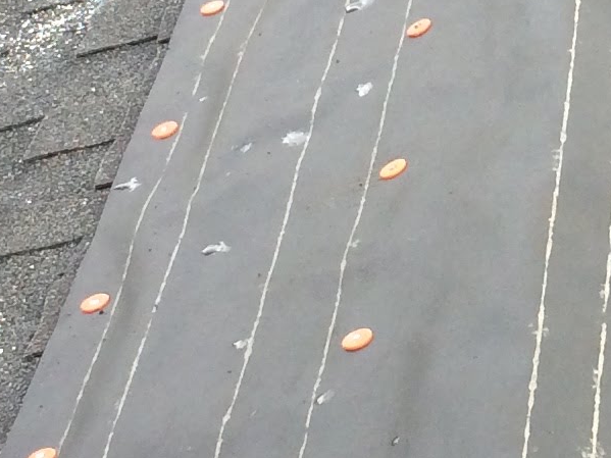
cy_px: -52
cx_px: 623
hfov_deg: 12.3
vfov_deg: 9.3
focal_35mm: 158
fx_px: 2788
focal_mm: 4.15
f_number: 2.2
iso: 50
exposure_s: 1/120
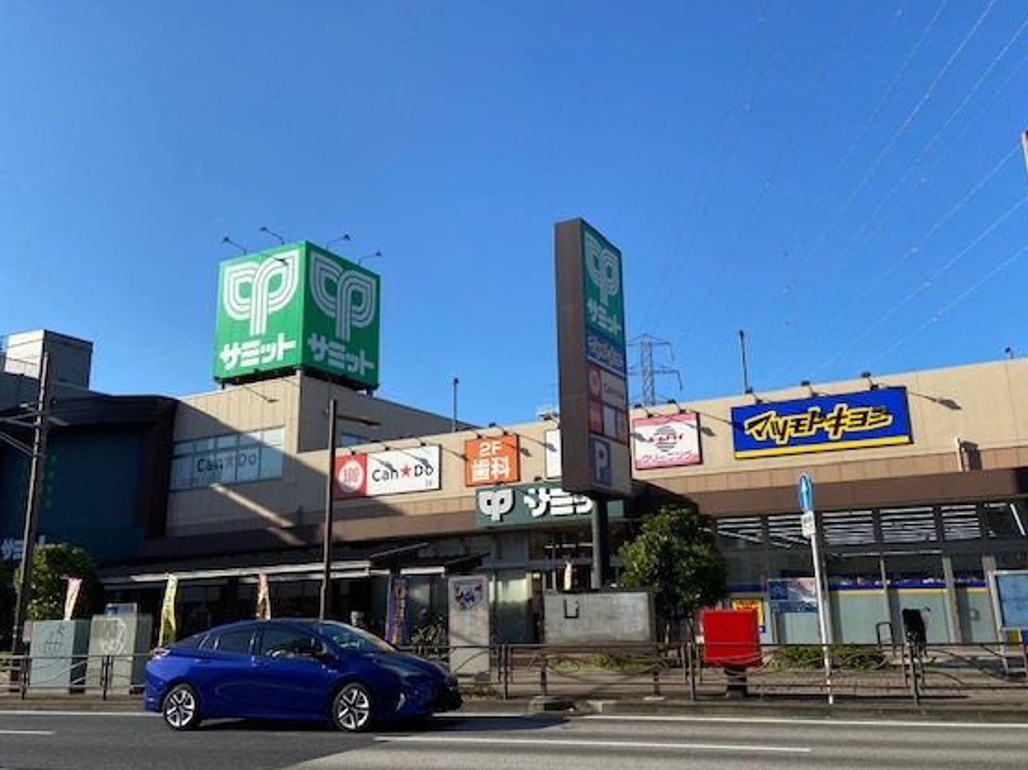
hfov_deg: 59.9
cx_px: 548
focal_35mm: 30
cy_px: 389
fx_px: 891
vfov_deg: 46.8
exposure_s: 1/1961
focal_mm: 4.25
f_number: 1.8
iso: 32
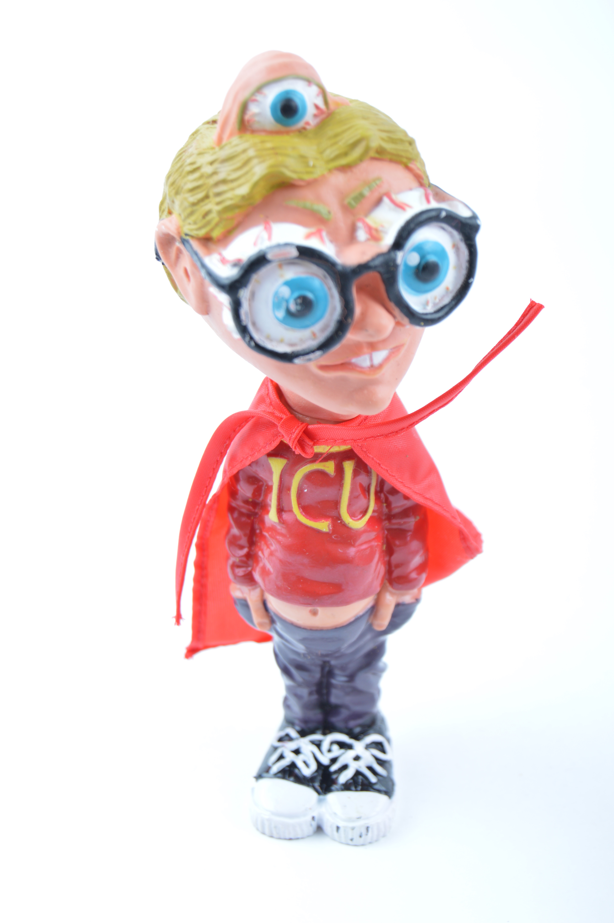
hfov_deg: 17.5
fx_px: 1999
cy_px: 462
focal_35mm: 78
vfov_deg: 26.0
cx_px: 307
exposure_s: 1/30
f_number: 7.1
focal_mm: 52
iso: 100
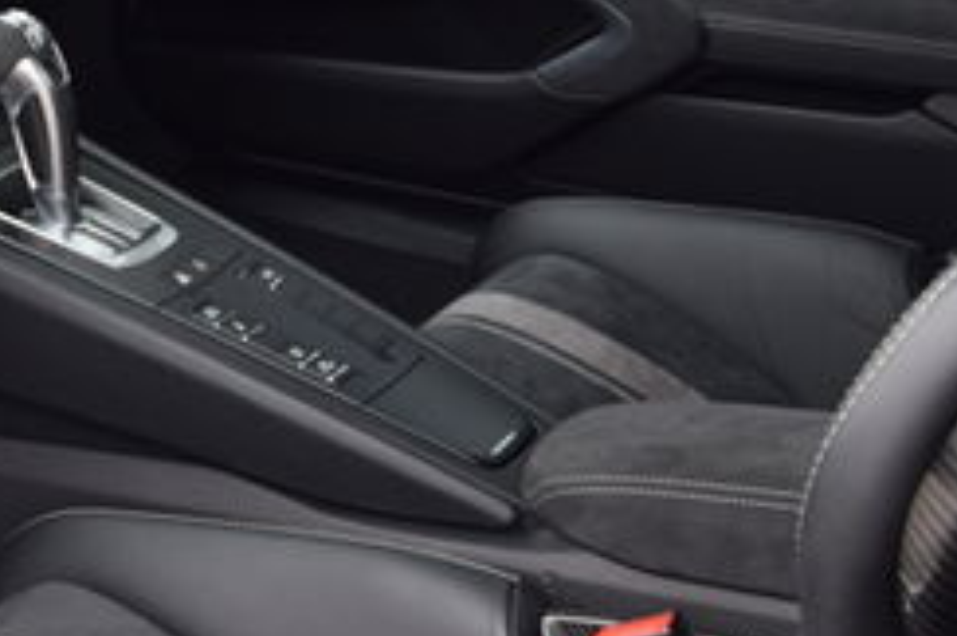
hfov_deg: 16.4
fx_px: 3265
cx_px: 35
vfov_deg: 11.1
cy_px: 310
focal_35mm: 123
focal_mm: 26
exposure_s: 1/100
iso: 400
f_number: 5
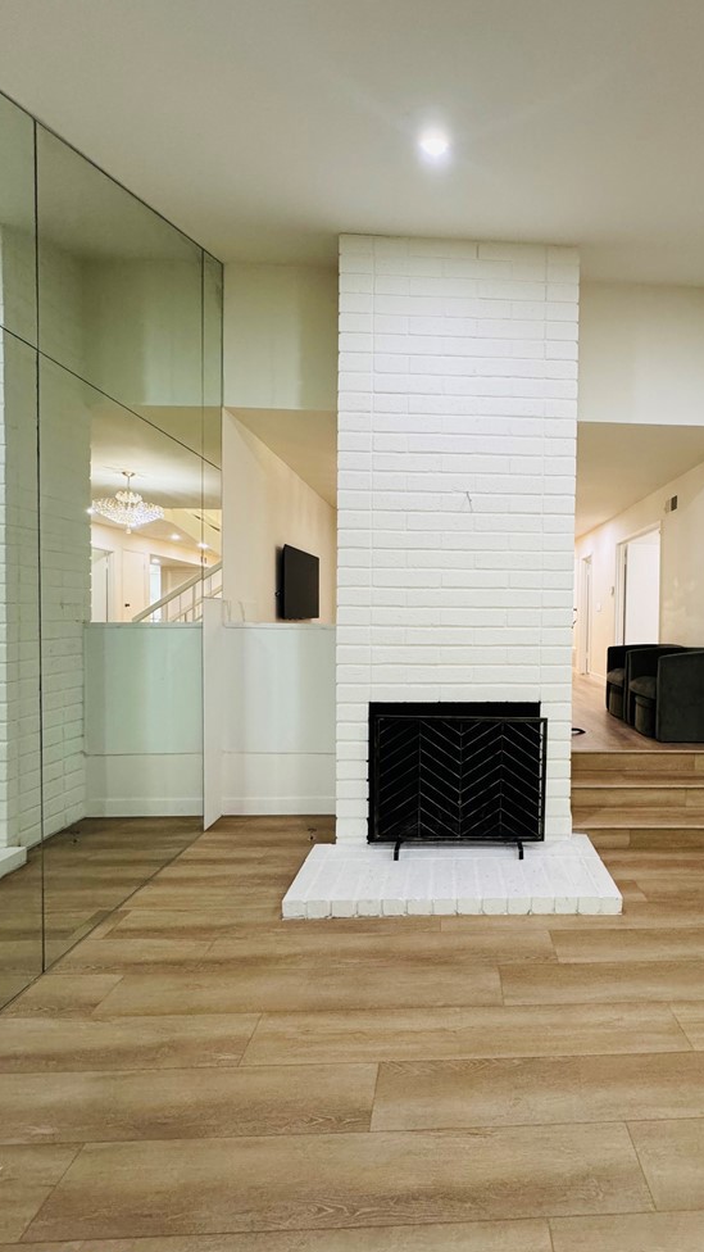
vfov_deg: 99.4
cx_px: 472
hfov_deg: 65.2
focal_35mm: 16
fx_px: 531
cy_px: 626
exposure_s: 1/120
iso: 320
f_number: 2.2
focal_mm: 2.22
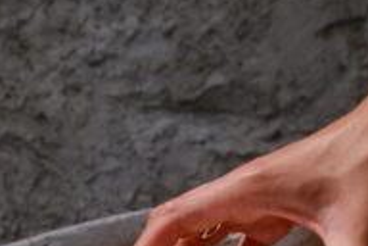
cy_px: 470
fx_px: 1237
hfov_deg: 16.7
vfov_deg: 10.5
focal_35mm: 121
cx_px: 42
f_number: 5.6
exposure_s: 1/1500
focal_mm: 19.6
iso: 320
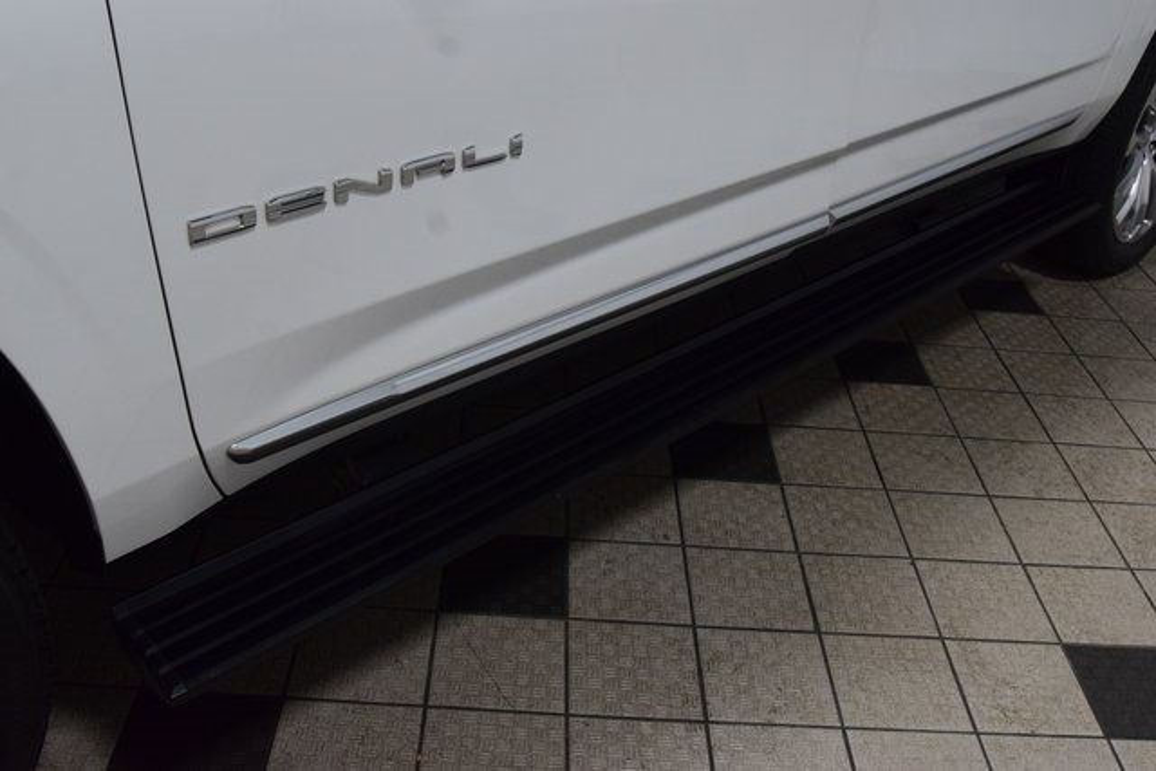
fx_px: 1156
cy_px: 386
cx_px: 578
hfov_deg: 53.1
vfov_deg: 36.9
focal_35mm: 36
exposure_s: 1/60
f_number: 8
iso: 1400
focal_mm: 24
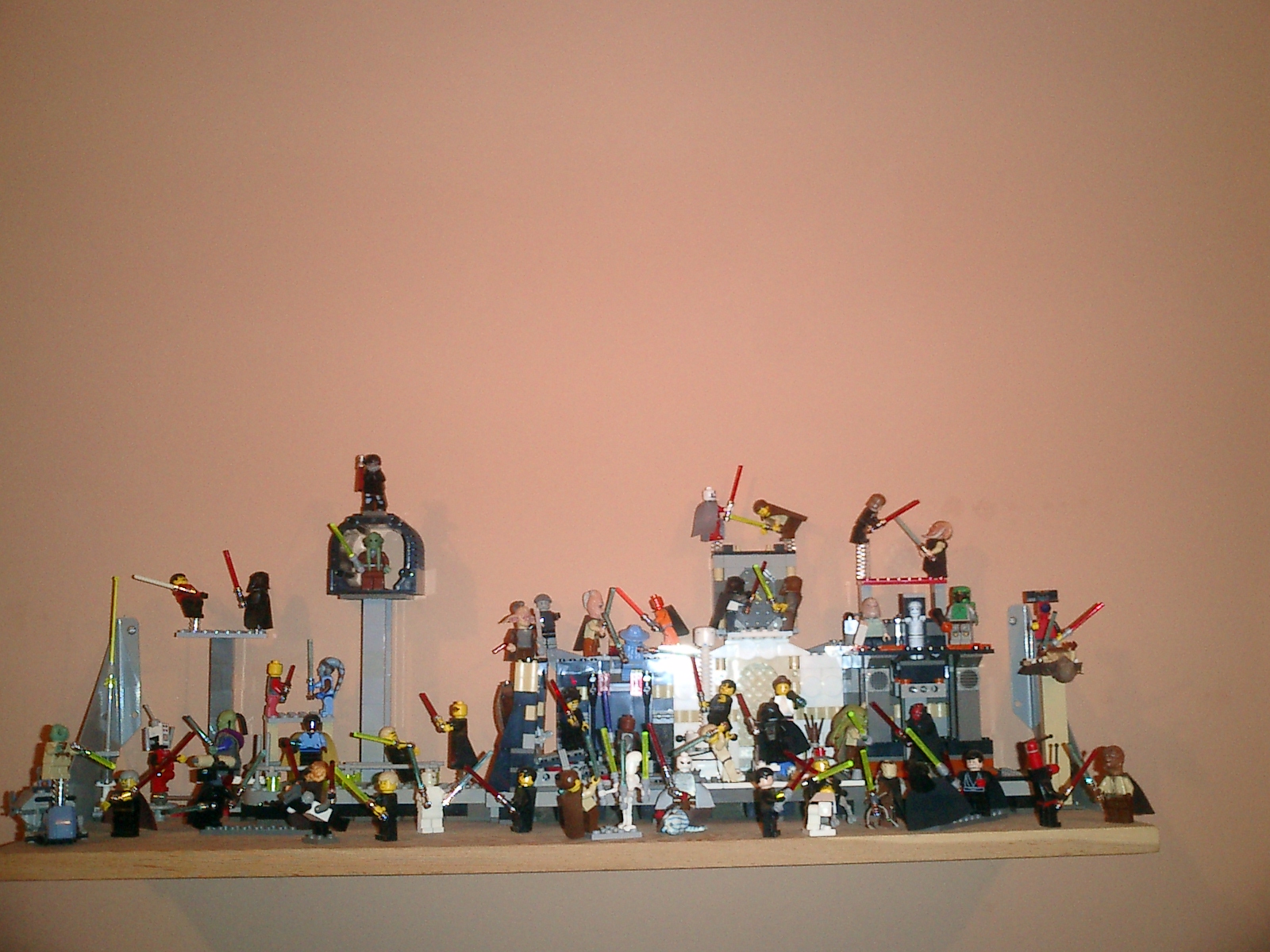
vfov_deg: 39.7
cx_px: 635
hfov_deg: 51.4
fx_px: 1321
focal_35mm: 36
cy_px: 476
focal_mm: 7.5
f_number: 3.2
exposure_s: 1/30
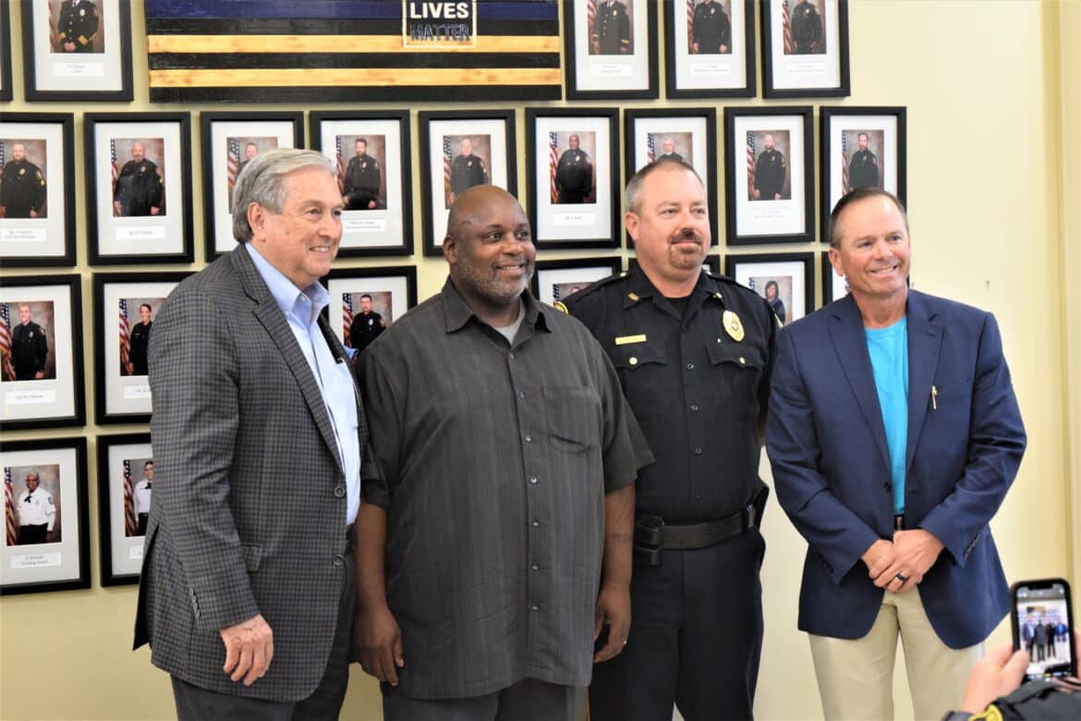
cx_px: 540
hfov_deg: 24.6
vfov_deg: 16.6
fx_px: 2477
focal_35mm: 82
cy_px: 360
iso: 3200
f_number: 5.6
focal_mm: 55
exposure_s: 1/60
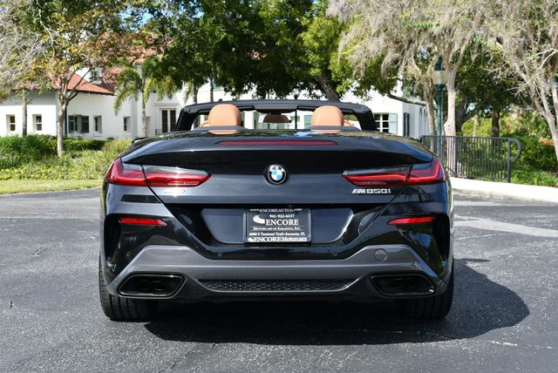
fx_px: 962
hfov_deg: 32.4
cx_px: 279
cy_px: 186
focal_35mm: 62
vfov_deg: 22.0
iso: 140
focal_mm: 31
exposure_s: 1/250
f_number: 8
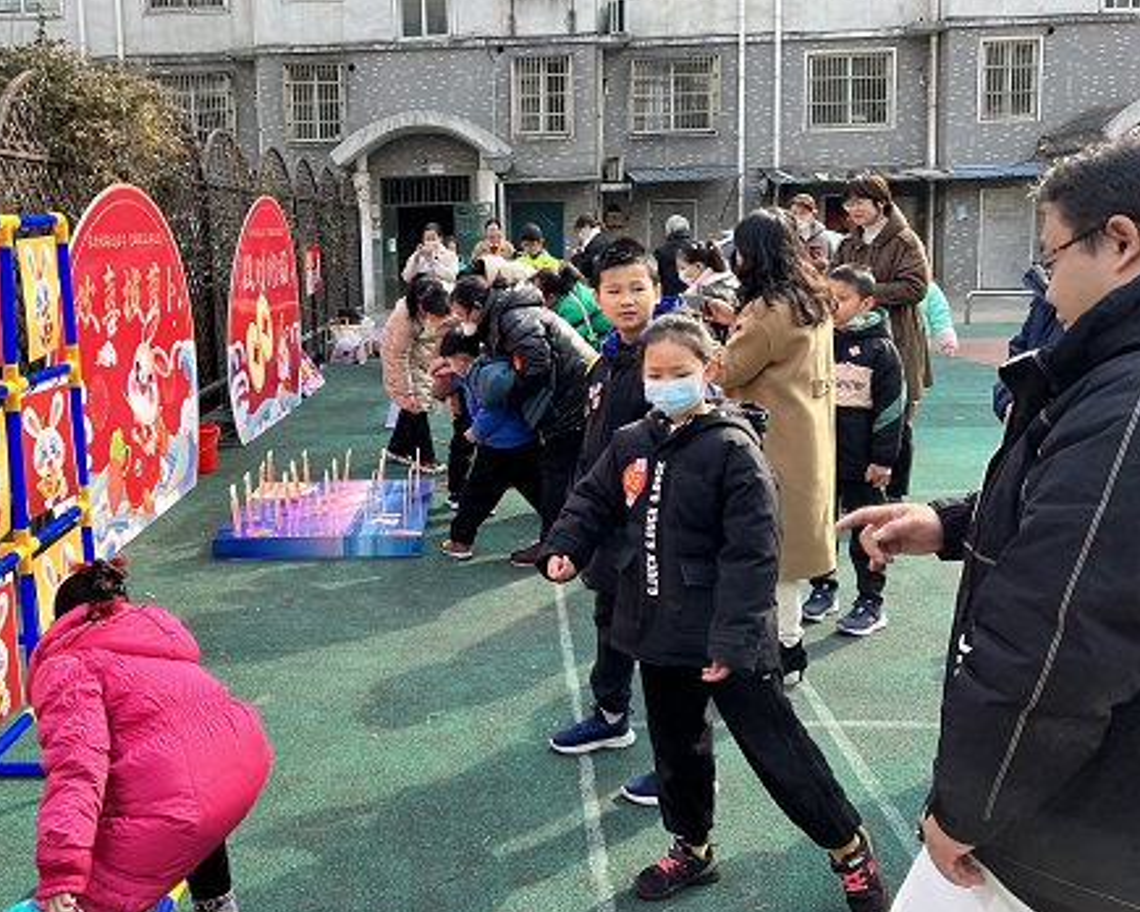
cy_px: 359
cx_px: 440
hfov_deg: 51.1
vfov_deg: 42.0
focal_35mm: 35
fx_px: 1181
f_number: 1.5
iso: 50
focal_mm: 5.7
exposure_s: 1/974
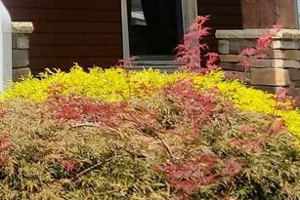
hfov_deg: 16.1
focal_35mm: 117
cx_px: -142
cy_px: -147
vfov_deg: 11.0
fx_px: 975
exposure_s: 1/530
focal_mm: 6.7
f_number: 1.8
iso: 16
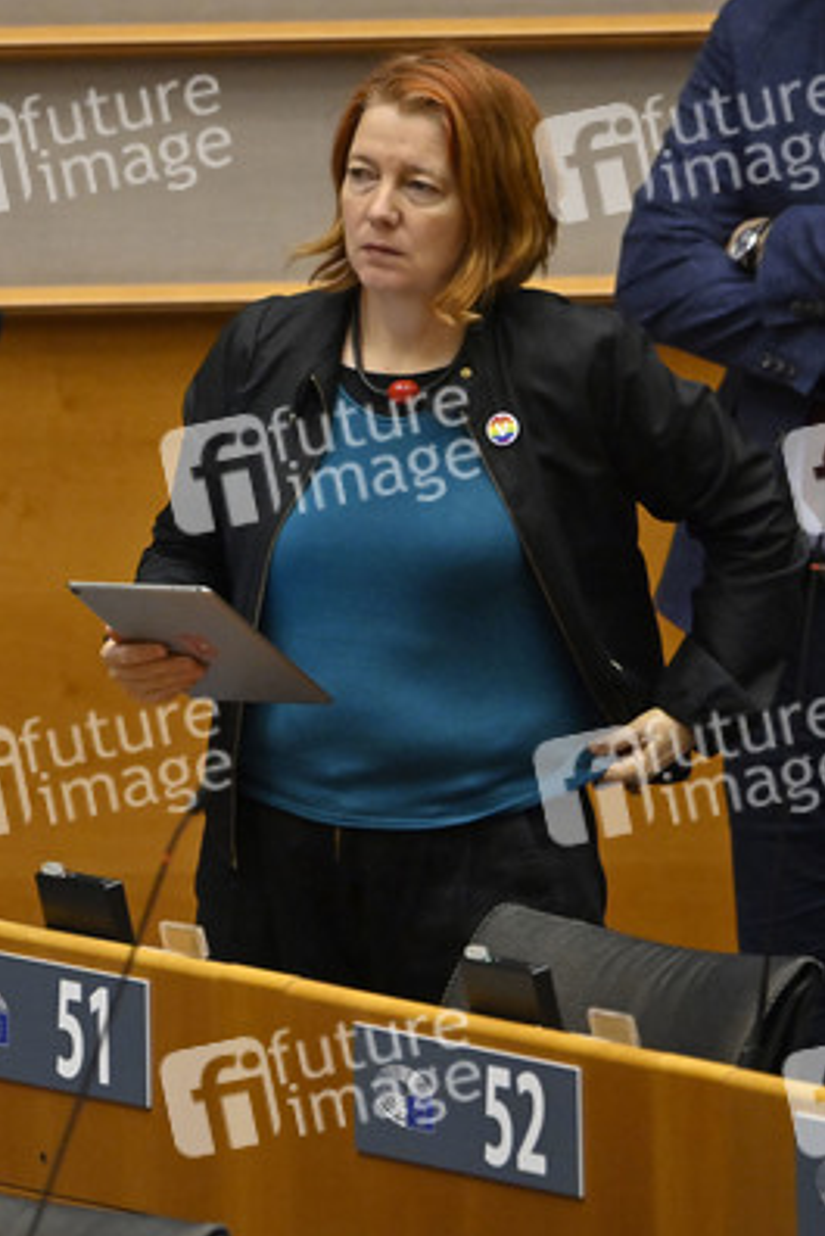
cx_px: 412
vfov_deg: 3.4
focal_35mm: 605
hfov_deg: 2.3
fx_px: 20777
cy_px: 616
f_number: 6.3
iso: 5000
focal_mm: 600
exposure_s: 1/640
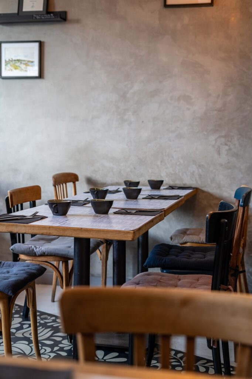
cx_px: 126
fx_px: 525
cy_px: 190
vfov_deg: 39.6
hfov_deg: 27.0
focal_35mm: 50
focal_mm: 50
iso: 400
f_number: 2.8
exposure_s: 1/50
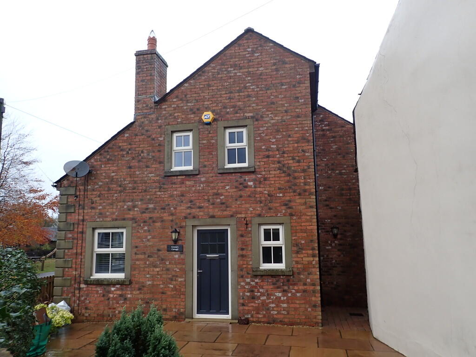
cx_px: 238
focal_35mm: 25
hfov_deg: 69.4
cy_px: 178
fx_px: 344
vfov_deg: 54.9
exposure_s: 1/125
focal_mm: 4.5
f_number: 2.8
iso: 100
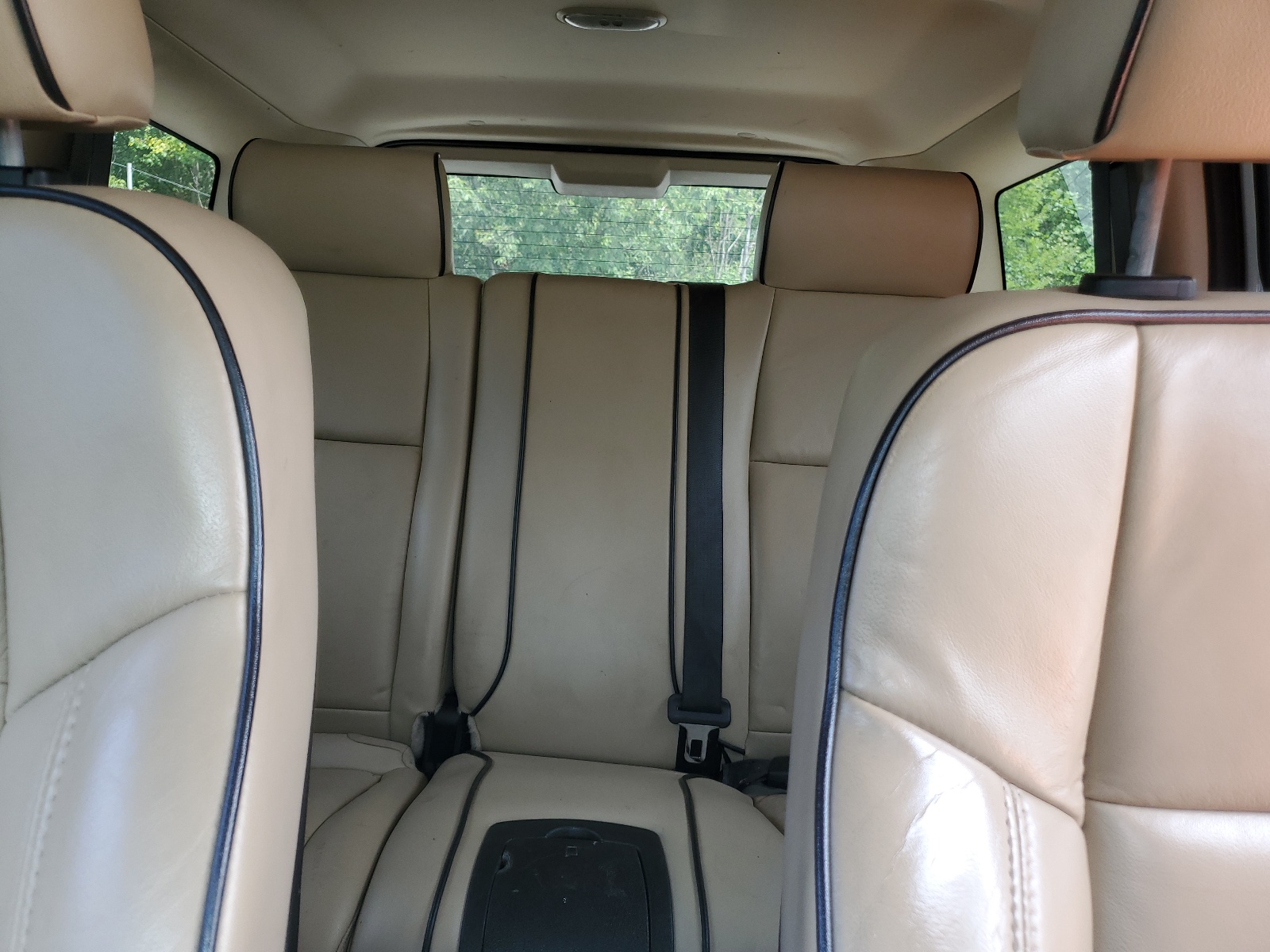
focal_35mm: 26
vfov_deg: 53.1
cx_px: 635
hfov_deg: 67.3
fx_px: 954
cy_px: 476
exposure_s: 1/120
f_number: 1.5
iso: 51
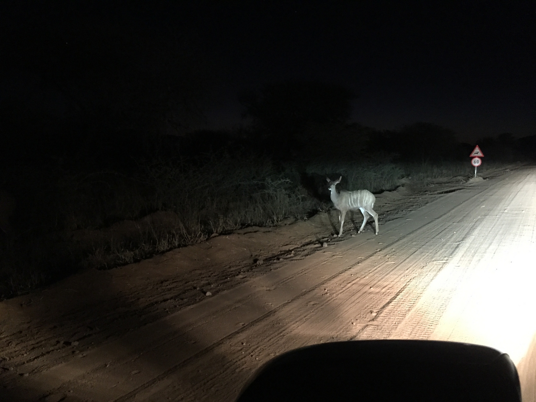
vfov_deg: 48.2
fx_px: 449
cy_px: 201
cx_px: 268
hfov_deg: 61.7
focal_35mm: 29
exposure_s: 1/17
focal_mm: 4.15
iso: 800
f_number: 2.2
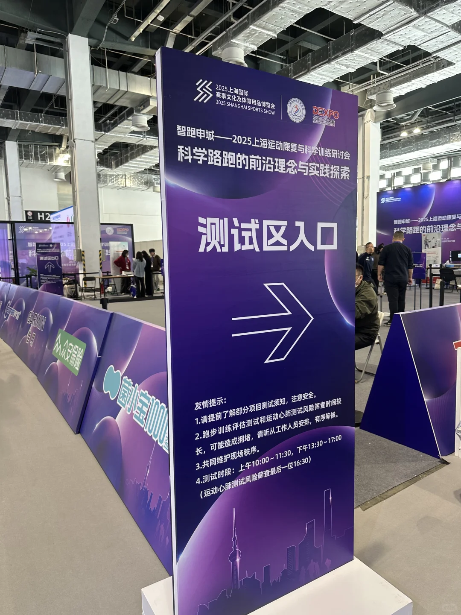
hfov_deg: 56.8
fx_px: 426
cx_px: 230
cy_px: 308
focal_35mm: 24
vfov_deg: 71.6
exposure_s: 1/50
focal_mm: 6.86
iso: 125
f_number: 1.78
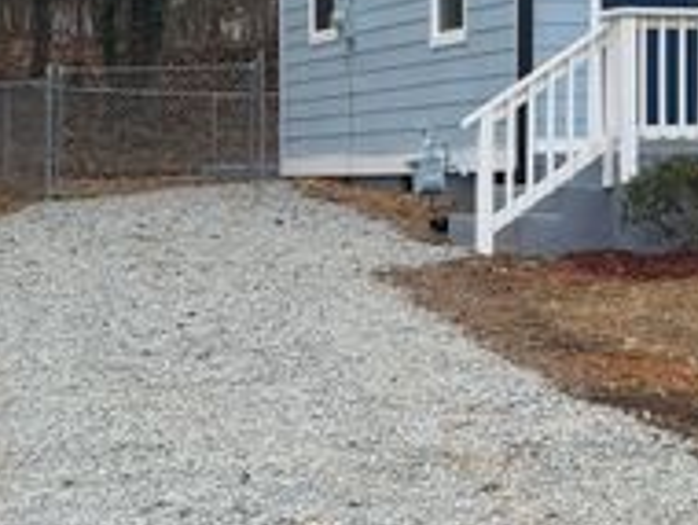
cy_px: 42
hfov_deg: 14.9
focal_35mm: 126
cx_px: 904
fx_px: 2544
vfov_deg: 11.7
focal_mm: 6.76
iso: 80
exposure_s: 1/1203
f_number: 1.78
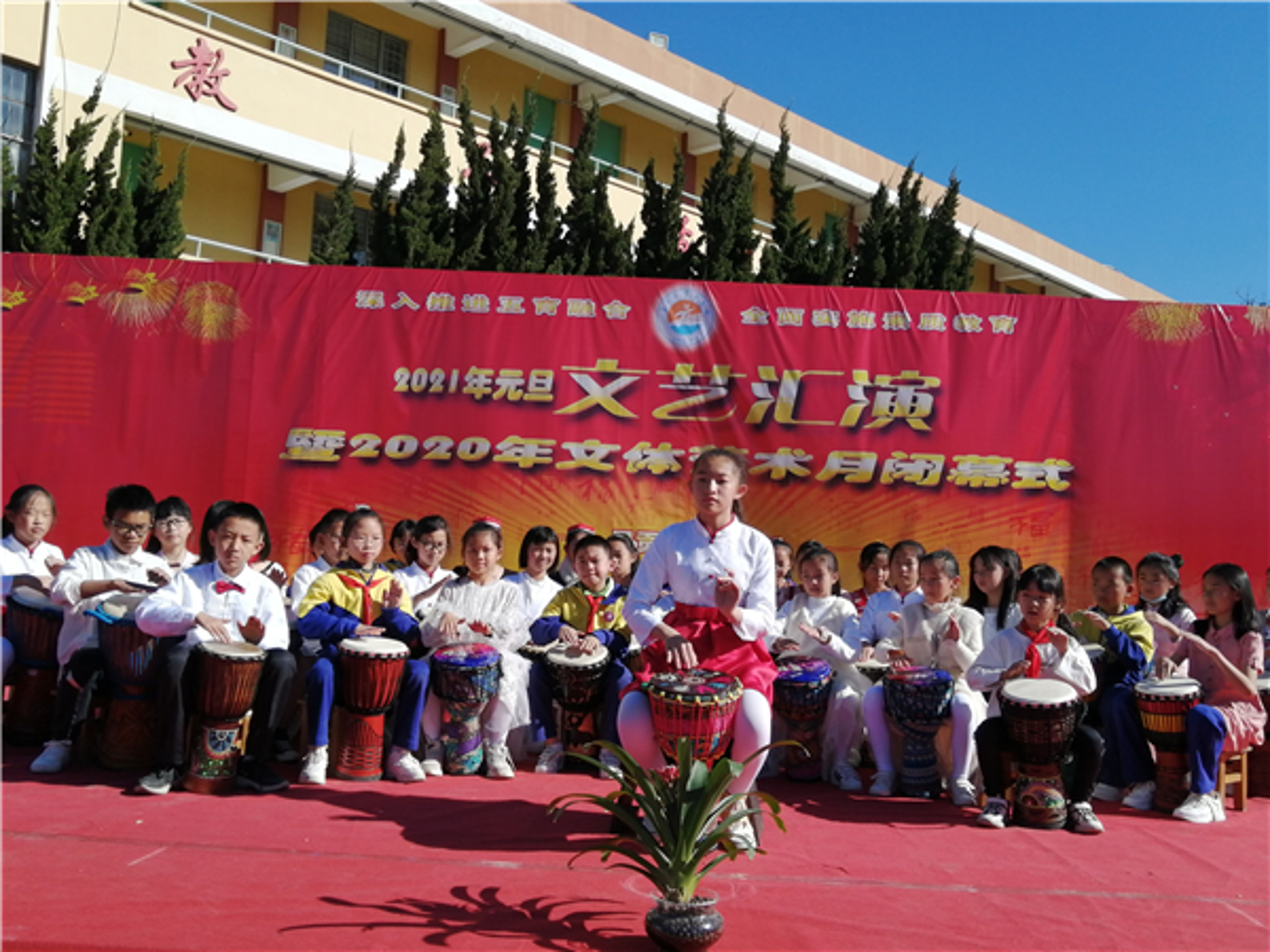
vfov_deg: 48.2
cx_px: 635
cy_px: 476
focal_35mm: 29
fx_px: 1064
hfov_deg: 61.7
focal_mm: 4.15
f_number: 2.2
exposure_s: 1/33
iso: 100
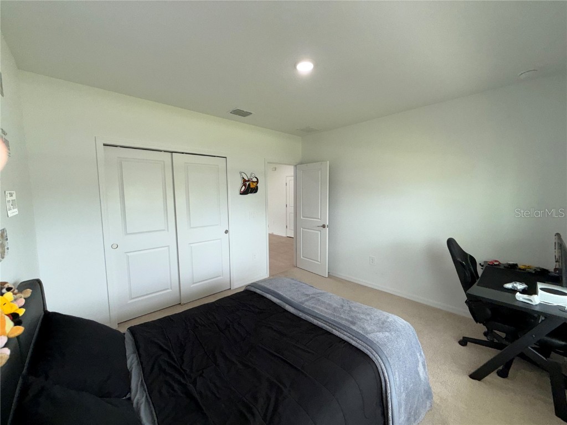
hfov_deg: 102.1
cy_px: 212
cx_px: 284
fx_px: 229
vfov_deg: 85.7
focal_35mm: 14
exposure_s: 1/122
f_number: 2.2
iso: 64
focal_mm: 2.22
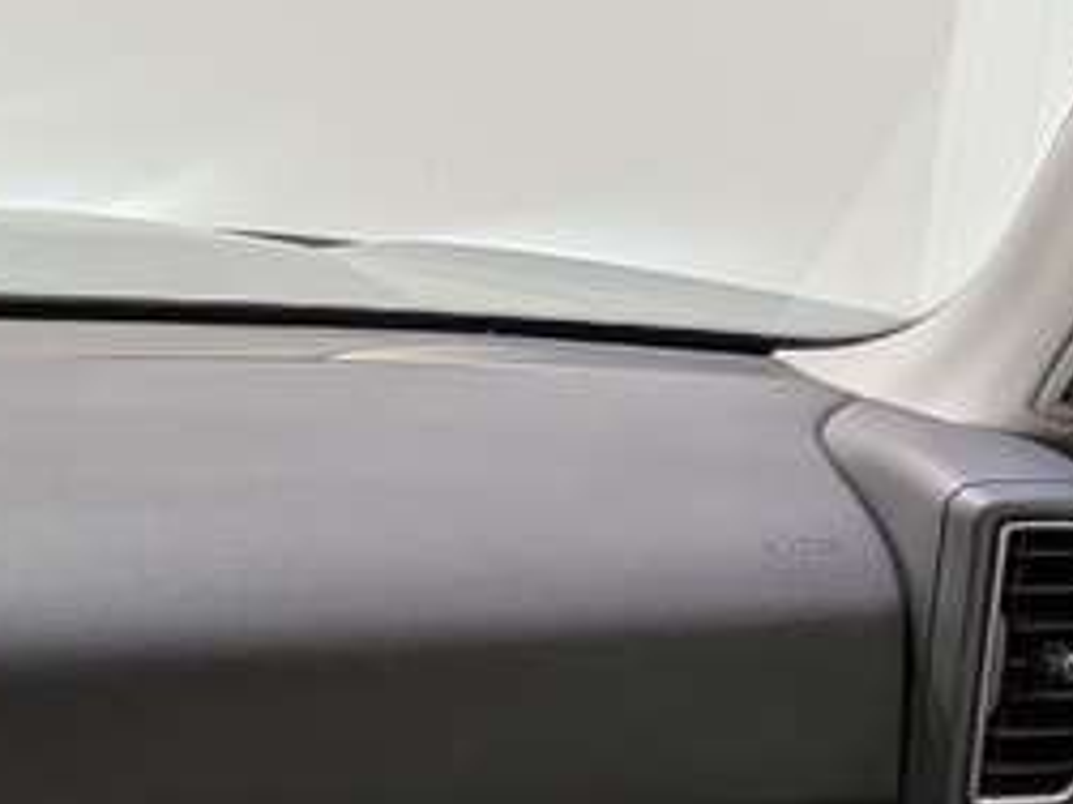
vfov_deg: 14.8
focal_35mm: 98
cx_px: -607
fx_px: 3036
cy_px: 842
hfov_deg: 17.7
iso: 26
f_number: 1.7
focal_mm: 4.53
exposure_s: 1/178
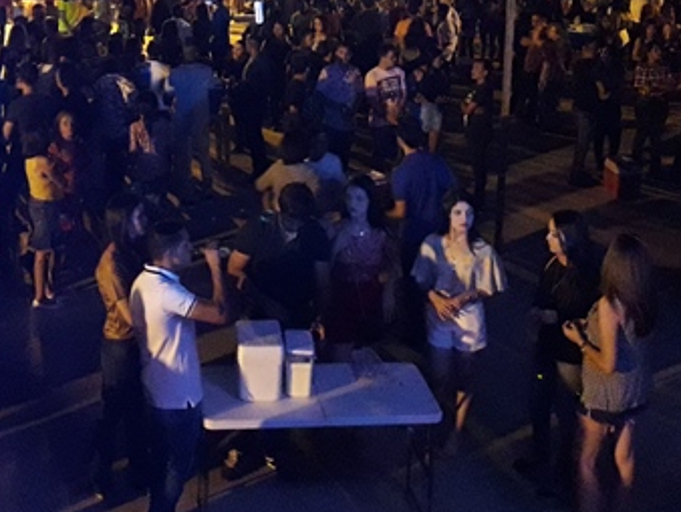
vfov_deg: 26.7
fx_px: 1043
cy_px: 56
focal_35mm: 53
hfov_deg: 36.0
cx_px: 260
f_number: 1.9
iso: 800
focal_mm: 3.7
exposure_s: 1/15
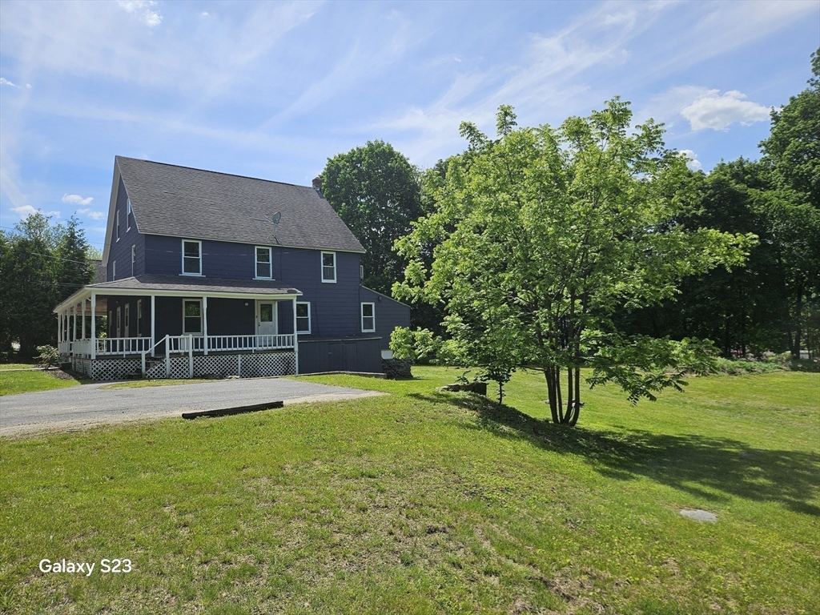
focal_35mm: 23
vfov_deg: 58.9
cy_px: 308
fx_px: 545
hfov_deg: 73.9
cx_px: 410
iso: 25
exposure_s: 1/2775
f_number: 1.8
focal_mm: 5.4
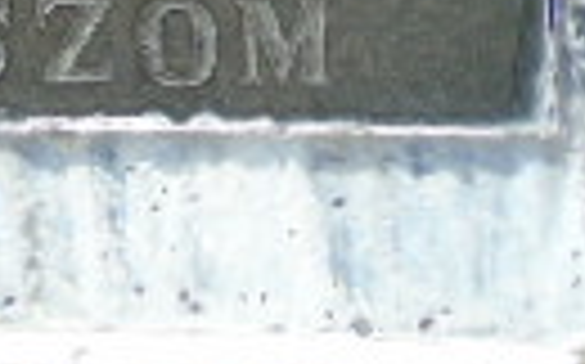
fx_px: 10306
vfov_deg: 2.0
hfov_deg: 3.2
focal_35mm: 647
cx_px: -302
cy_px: -683
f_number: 4.6
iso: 80
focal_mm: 22
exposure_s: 1/125
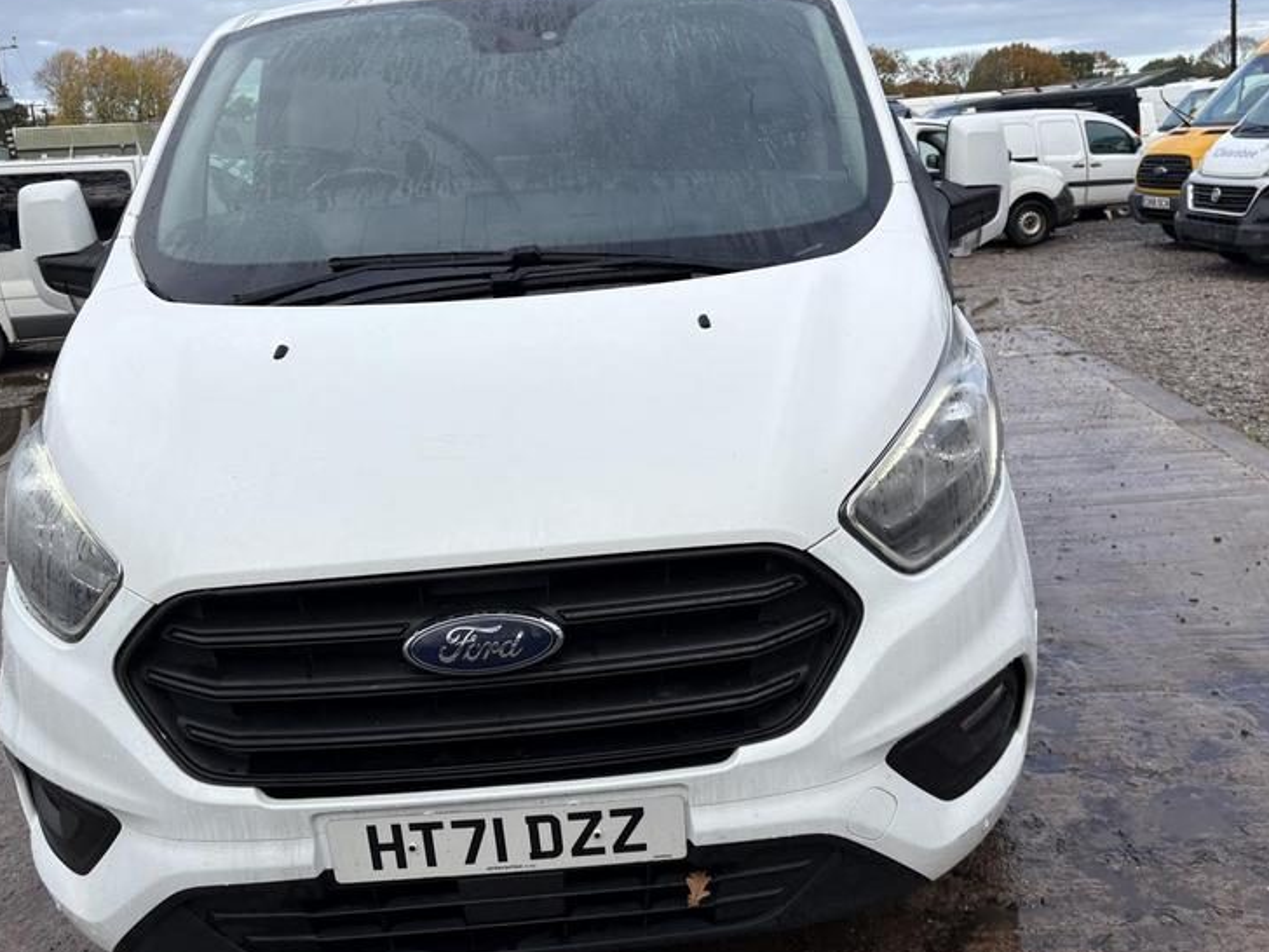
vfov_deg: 44.1
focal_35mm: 32
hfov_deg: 56.7
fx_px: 1173
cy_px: 420
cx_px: 689
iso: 50
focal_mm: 5.96
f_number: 1.6
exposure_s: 1/1550
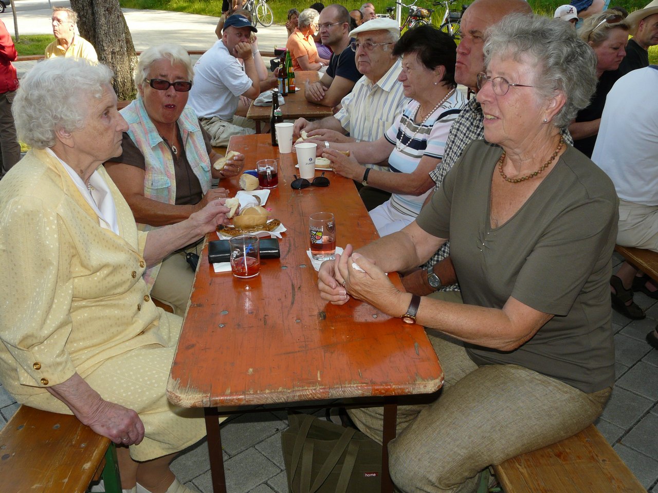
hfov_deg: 55.4
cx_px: 329
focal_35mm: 33
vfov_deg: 42.9
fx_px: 627
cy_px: 246
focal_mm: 5.5
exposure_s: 1/160
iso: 100
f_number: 4
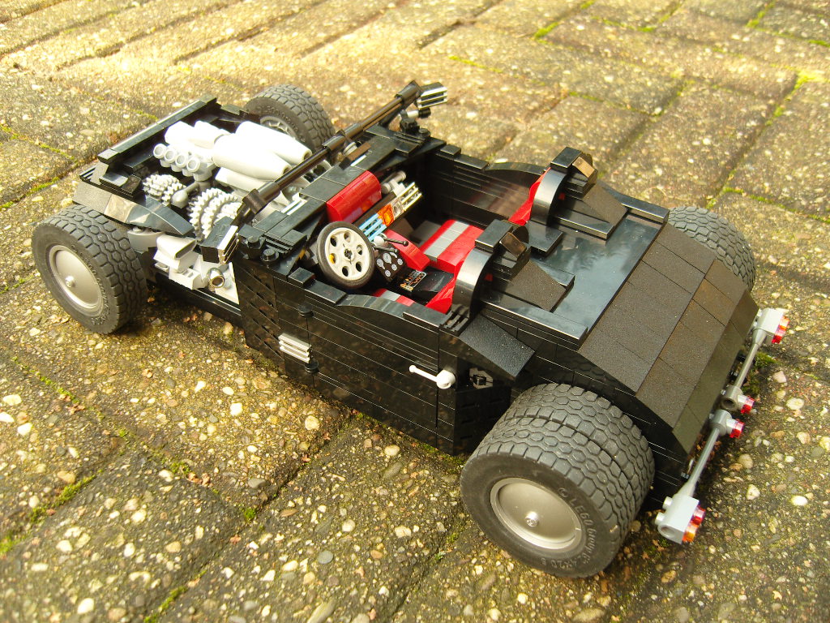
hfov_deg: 54.0
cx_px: 415
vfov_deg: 41.8
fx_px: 815
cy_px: 312
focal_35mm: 34
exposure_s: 1/40
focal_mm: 7.3
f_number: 2.8
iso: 100
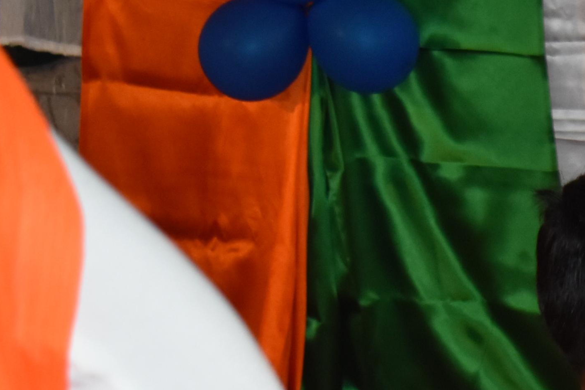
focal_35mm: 268
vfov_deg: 5.1
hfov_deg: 7.4
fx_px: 4355
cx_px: 1181
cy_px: 451
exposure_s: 1/60
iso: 800
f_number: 5
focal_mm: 42
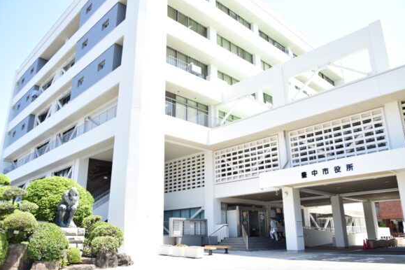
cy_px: 137
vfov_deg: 46.4
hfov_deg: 65.5
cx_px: 204
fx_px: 315
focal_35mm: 28
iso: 500
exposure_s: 1/800
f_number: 6.3
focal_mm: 18
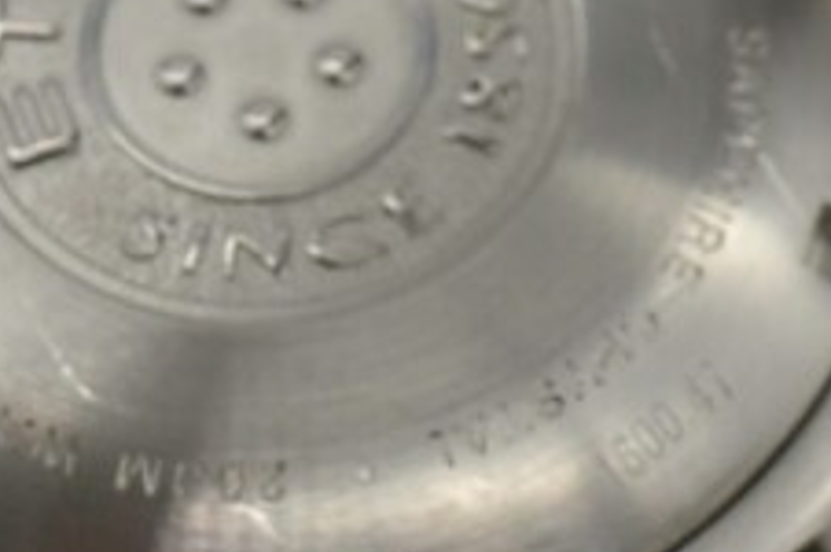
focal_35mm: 325
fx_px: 7494
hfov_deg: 6.3
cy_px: -570
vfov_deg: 4.2
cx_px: 434
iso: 200
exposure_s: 1/160
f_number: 6.3
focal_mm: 35
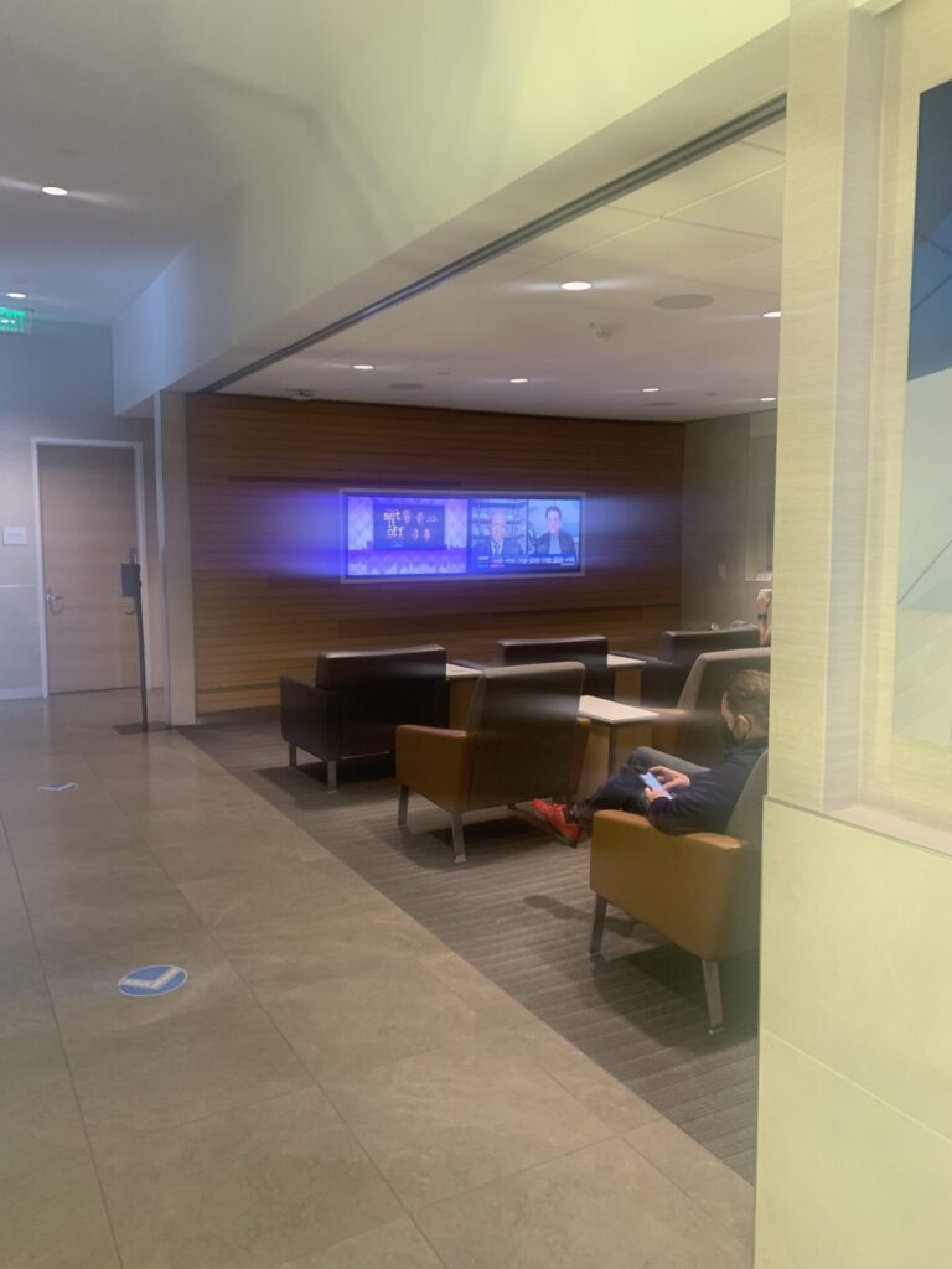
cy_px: 634
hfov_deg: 53.1
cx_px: 476
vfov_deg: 67.3
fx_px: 953
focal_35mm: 26
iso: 100
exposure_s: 1/45
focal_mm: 4.25
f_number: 1.8
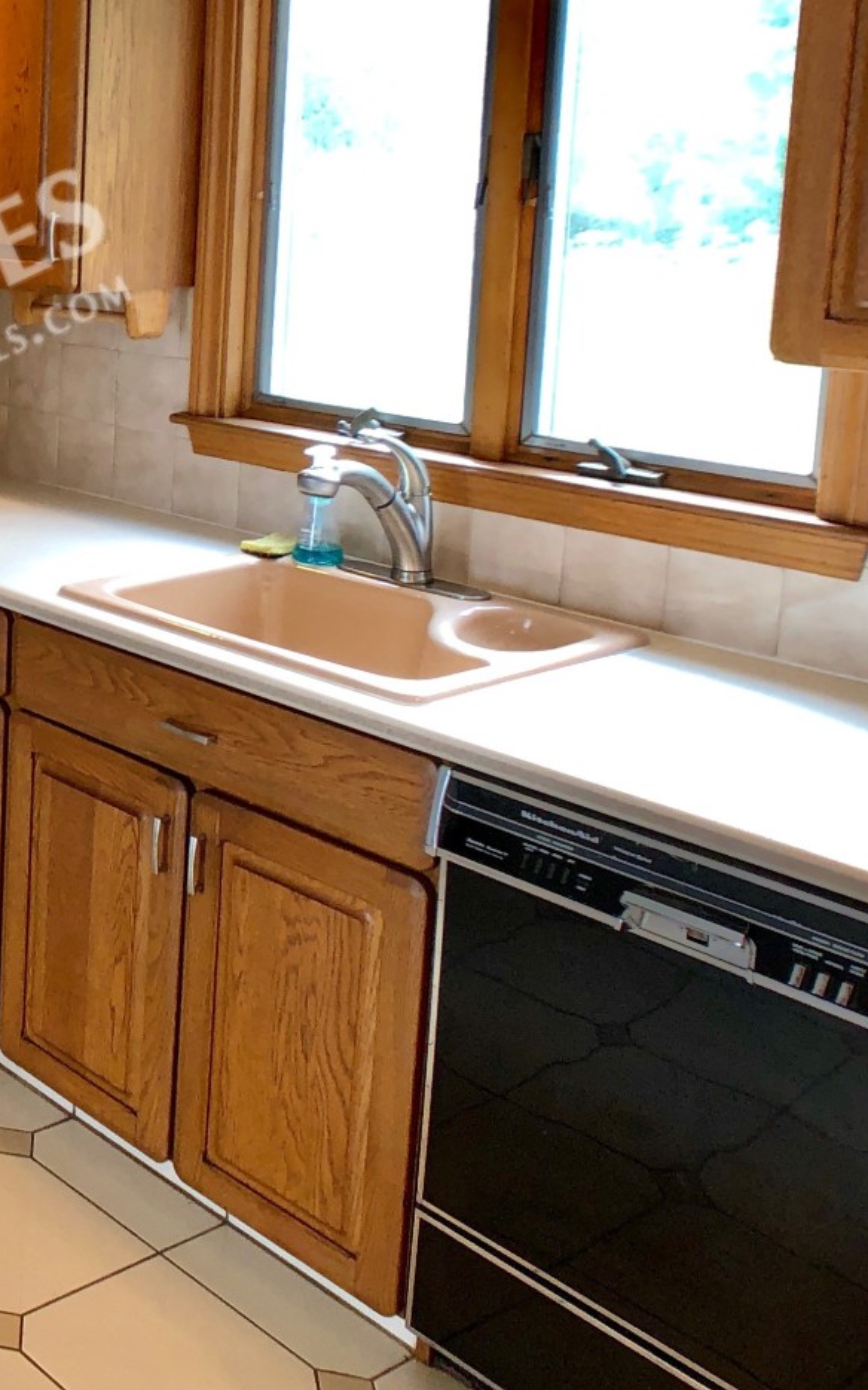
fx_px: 2461
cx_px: -391
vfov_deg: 31.2
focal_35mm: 65
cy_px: 424
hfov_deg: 18.1
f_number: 1.8
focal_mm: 3.99
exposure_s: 1/30
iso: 64
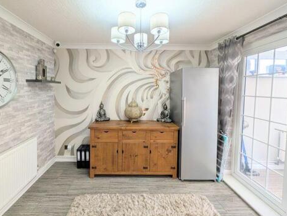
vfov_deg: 81.5
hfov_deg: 97.7
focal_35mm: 15
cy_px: 95
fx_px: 125
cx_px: 127
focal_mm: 2.02
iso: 57
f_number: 1.7
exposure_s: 1/105
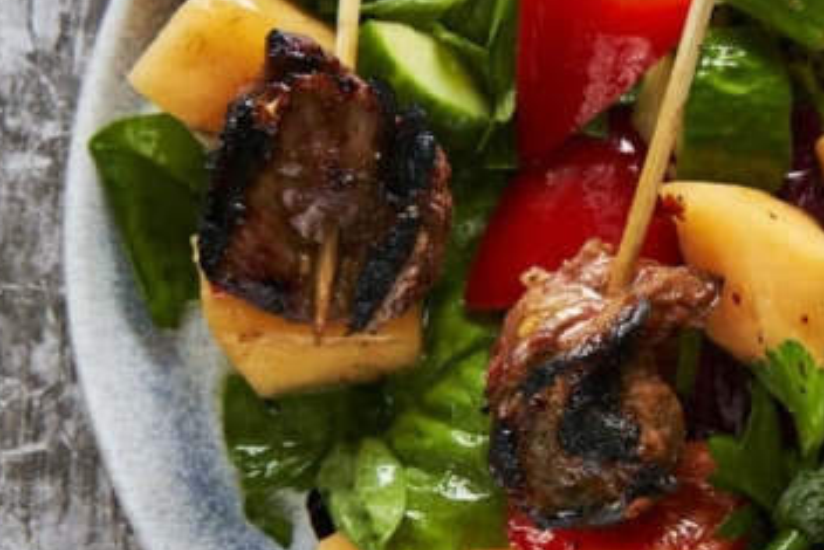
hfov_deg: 16.7
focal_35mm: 120
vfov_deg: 11.4
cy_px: 337
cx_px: 808
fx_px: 2748
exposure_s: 1/125
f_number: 10
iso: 200
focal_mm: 55
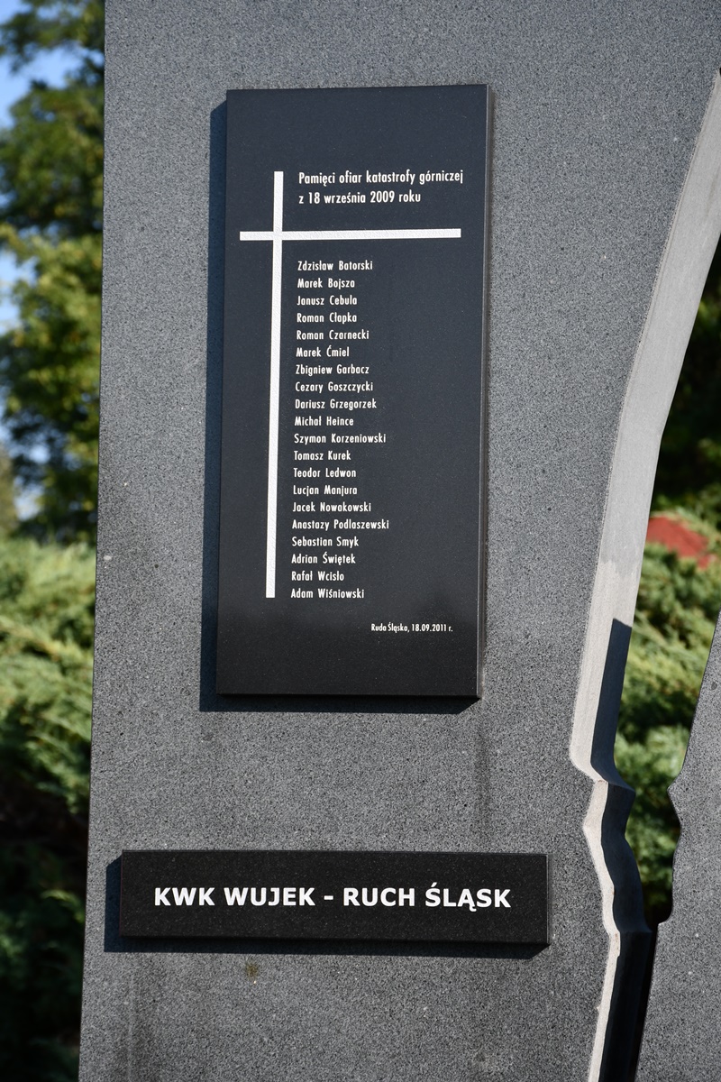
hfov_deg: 10.2
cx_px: 360
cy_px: 541
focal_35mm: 135
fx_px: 4055
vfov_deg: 15.2
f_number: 7.1
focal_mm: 90
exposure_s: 1/500
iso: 200
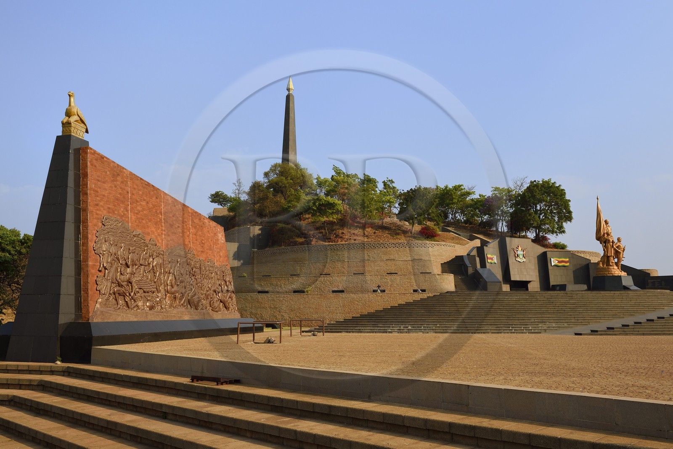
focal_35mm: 31
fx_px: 579
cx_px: 336
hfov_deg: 60.3
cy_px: 224
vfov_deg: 42.3
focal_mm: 31
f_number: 11
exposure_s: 1/250
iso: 200
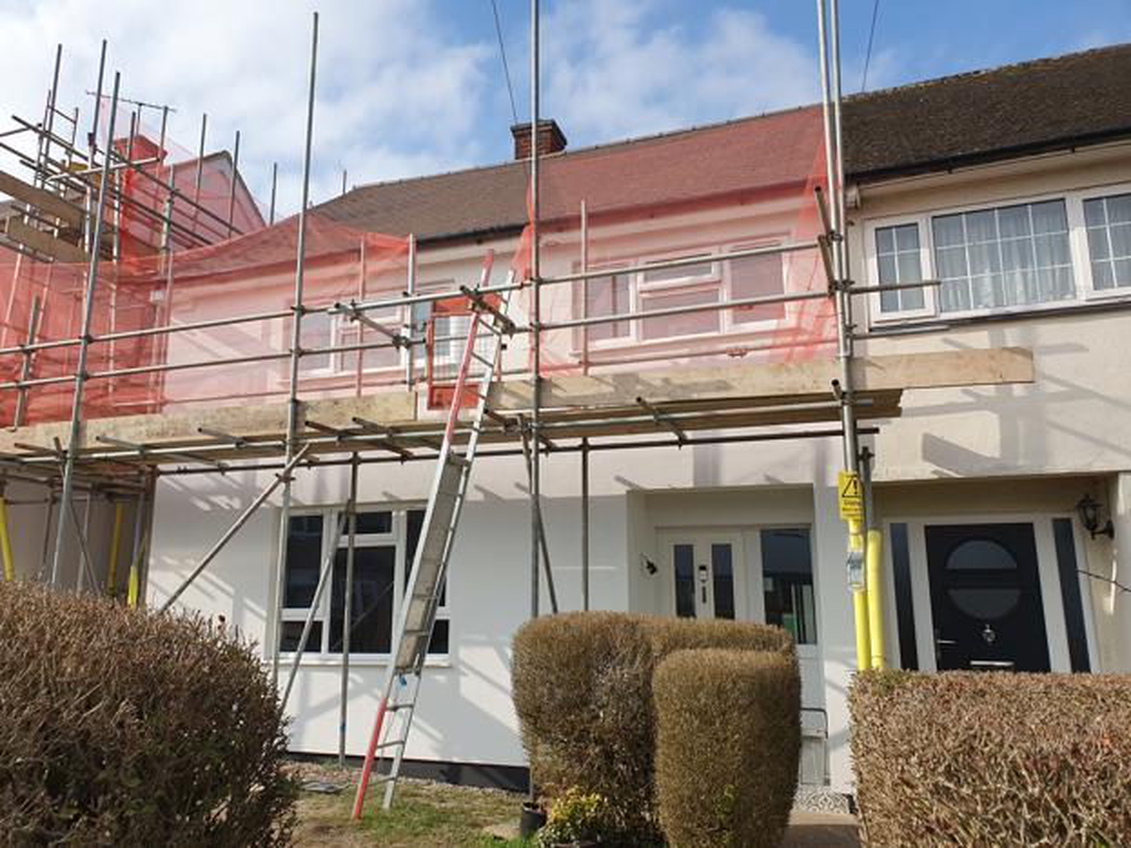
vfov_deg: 53.0
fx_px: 849
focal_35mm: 26
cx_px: 566
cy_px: 424
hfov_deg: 67.3
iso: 50
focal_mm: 4.32
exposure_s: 1/1440
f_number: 2.4
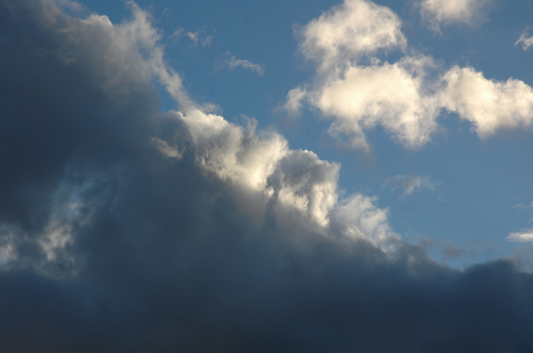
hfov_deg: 19.5
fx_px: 1552
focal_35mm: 105
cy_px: 176
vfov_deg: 13.0
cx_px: 266
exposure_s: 1/320
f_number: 10
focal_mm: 70
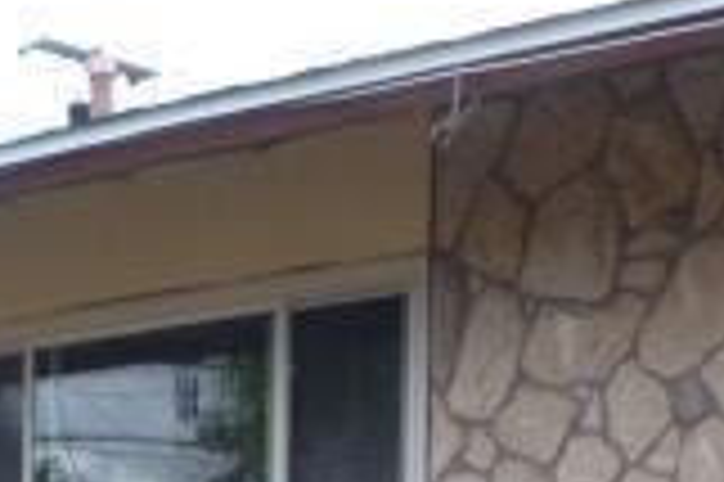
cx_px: 378
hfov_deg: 17.7
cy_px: 941
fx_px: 2330
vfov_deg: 10.8
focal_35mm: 116
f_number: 3.3
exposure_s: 1/125
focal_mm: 5
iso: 80
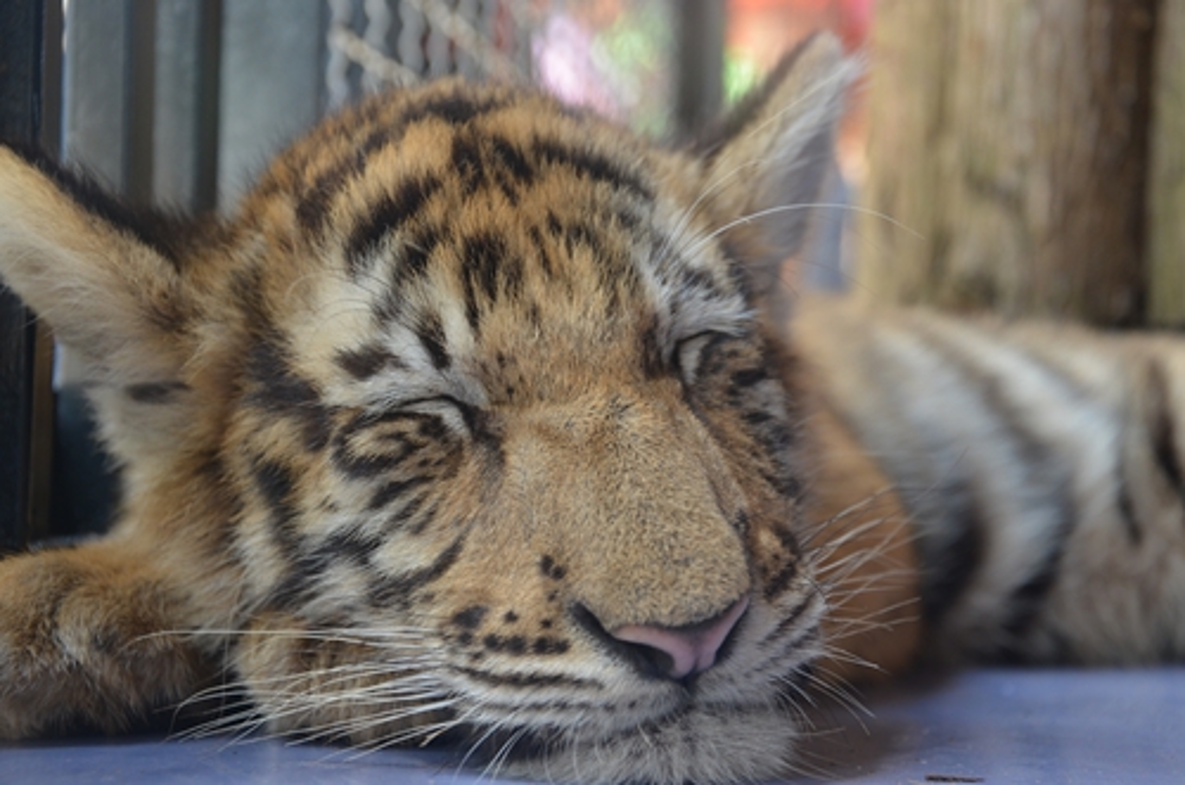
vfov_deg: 22.5
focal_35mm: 60
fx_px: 1971
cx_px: 592
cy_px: 392
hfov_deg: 33.5
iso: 400
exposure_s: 1/60
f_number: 4.5
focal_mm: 40
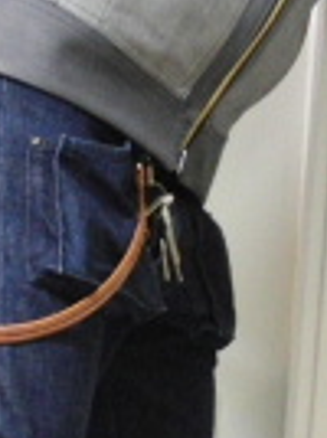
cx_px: 13
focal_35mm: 155
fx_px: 1959
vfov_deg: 12.8
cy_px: 222
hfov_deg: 9.5
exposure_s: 1/8
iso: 400
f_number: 3.6
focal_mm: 6.42
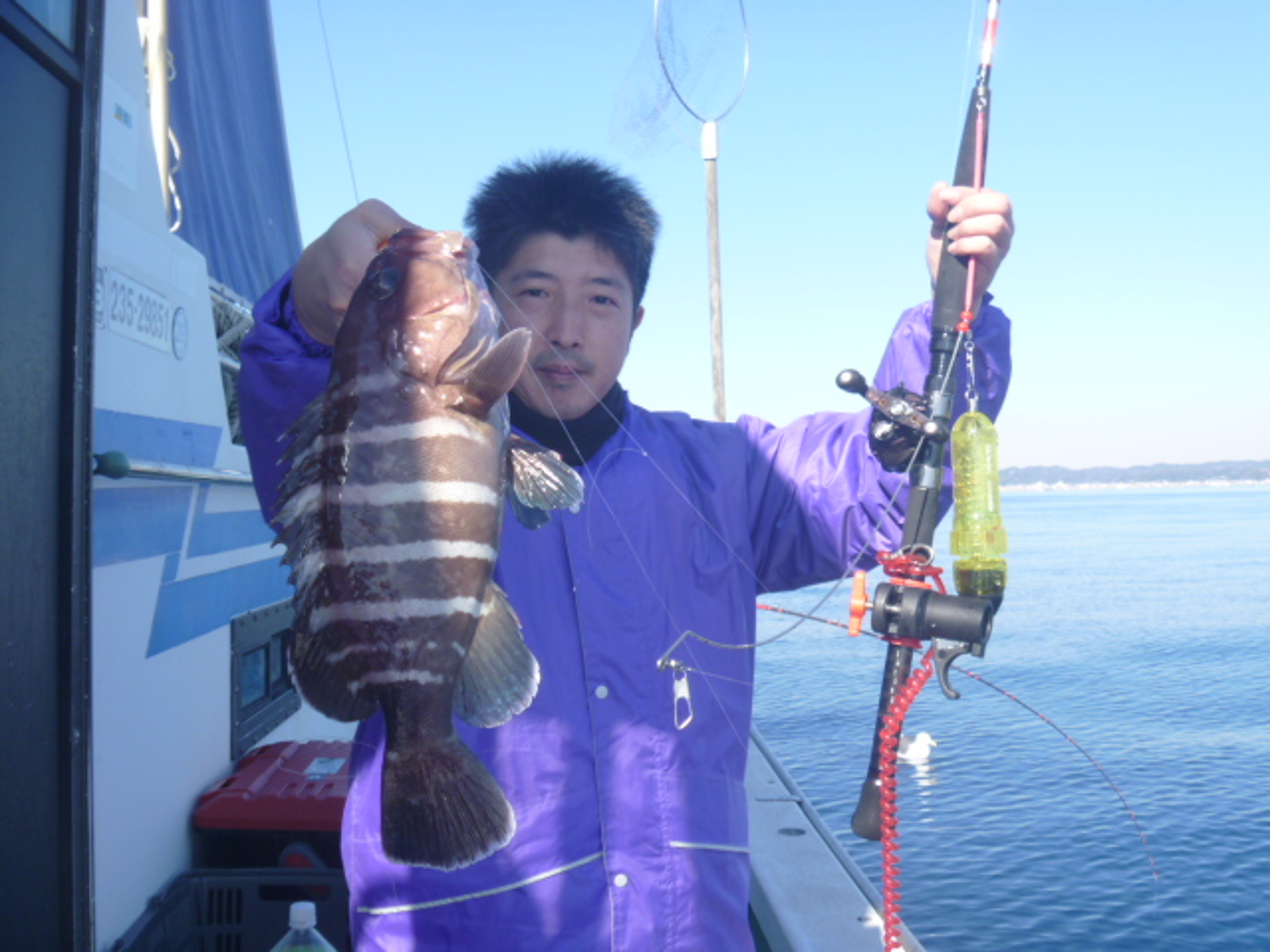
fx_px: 1284
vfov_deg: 40.7
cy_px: 476
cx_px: 635
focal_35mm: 35
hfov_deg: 52.6
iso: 80
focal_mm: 6.3
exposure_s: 1/160
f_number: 4.5
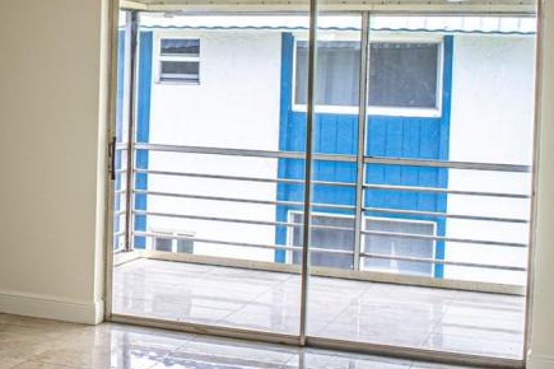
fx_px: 1031
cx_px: 79
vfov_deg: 20.2
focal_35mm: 67
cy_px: 120
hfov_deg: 29.1
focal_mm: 18
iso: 500
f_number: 6.3
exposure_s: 1/400
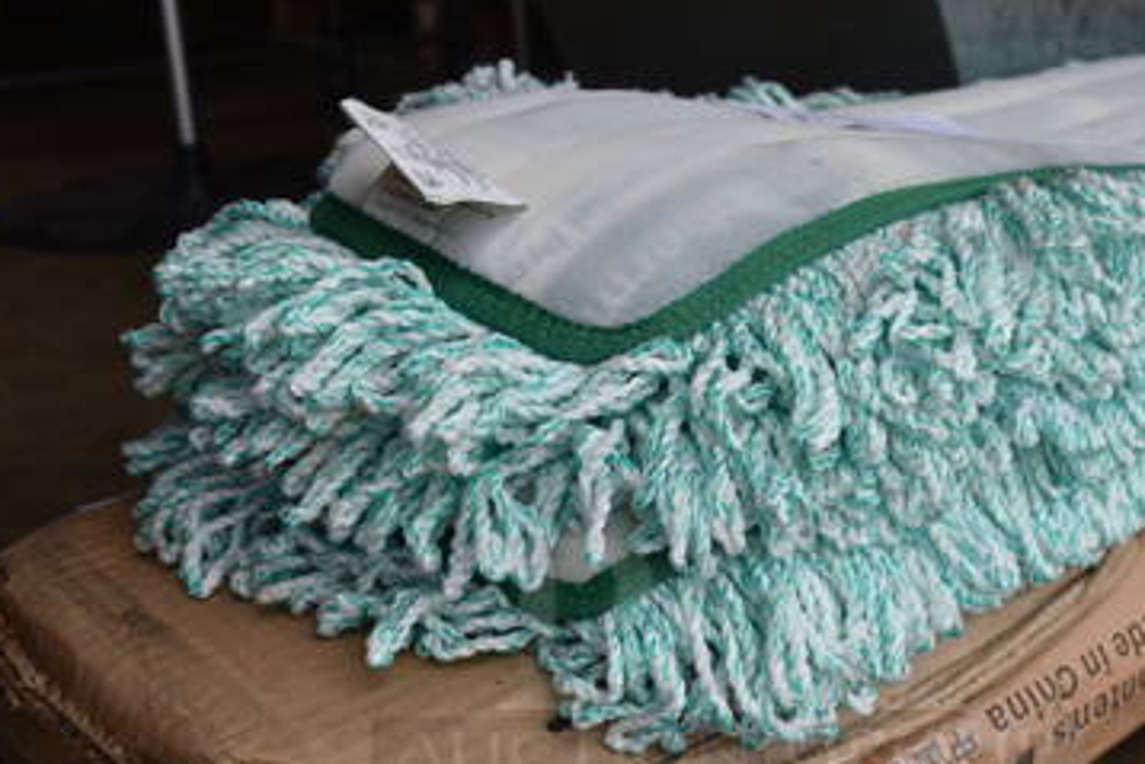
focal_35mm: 46
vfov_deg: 28.6
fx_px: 1464
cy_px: 617
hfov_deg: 42.3
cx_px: 729
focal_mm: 18
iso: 200
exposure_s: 1/250
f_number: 6.3
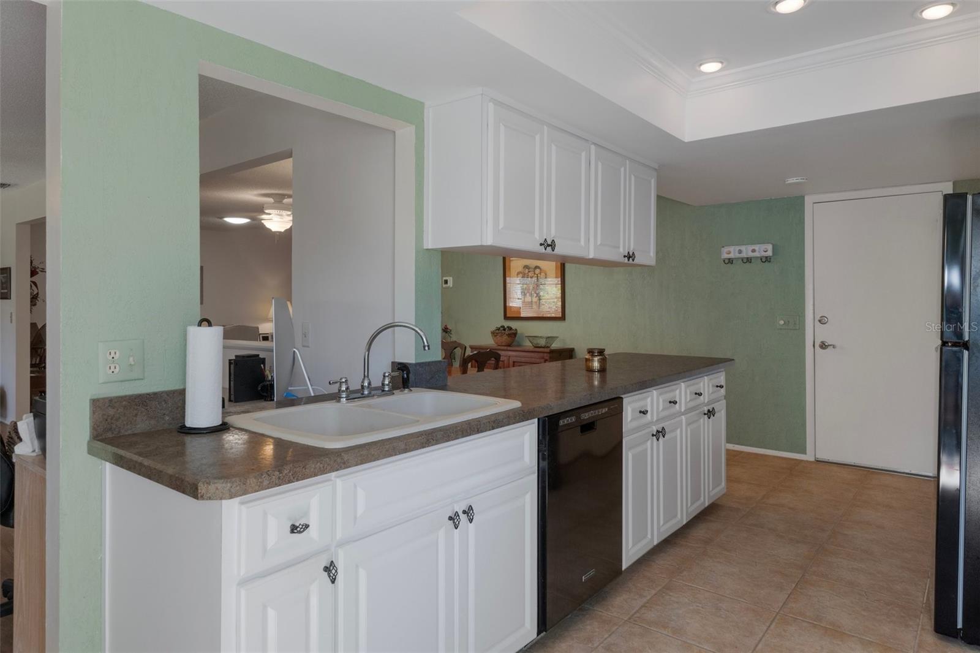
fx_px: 572
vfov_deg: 59.5
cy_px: 326
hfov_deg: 81.2
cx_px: 490
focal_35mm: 21
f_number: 8
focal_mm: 14
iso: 320
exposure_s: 1/4
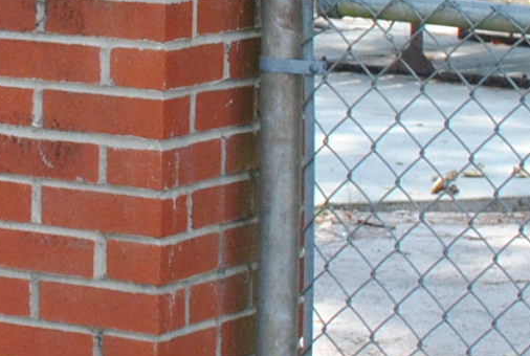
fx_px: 3291
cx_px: -510
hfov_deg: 8.7
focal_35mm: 223
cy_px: -212
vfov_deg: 6.1
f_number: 8
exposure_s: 1/200
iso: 400
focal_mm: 26
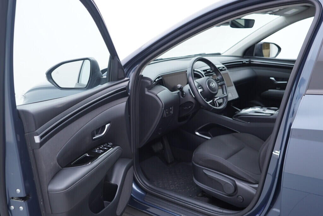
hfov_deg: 53.1
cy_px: 108
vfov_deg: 36.9
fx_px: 323
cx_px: 162
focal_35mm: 36
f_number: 2.8
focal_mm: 24
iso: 125
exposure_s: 1/40
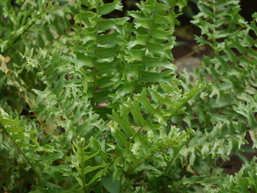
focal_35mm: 187
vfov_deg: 8.0
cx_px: 129
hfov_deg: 10.6
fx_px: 1390
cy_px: 116
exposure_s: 1/125
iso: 160
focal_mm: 45
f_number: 2.8
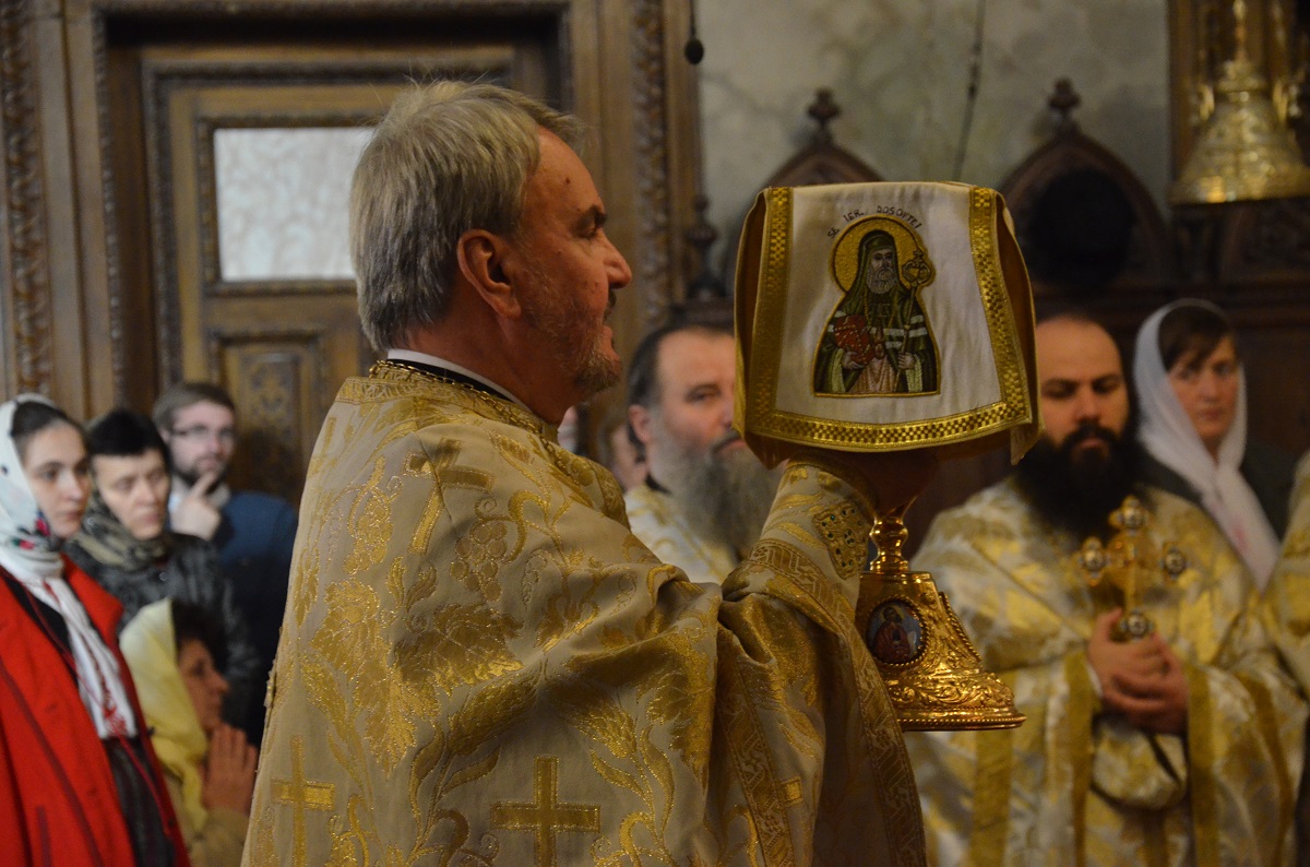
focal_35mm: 120
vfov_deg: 11.4
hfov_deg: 17.1
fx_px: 4356
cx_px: 655
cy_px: 434
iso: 2800
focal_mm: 80
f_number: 5.3
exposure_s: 1/30
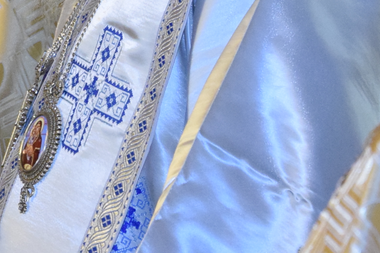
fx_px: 4254
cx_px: 78
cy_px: -58
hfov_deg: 5.1
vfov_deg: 3.4
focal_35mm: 403
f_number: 5.3
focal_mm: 62
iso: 2500
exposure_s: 1/30
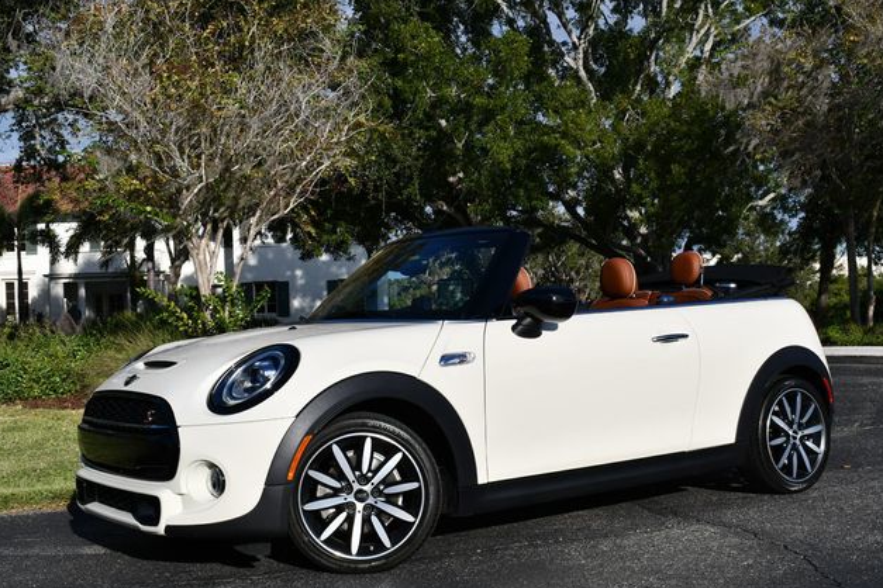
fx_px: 1153
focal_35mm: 47
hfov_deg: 41.9
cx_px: 445
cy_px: 298
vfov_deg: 28.6
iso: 100
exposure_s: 1/400
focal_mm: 23
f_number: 10
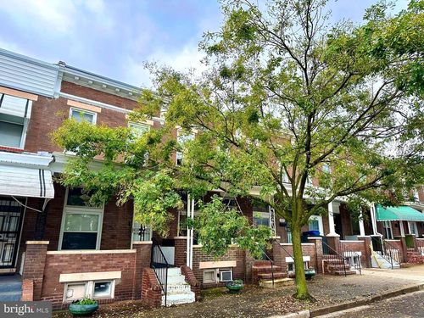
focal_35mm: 24
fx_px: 294
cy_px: 159
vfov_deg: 56.8
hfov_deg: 71.6
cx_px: 212
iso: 80
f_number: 1.78
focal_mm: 6.86
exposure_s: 1/384
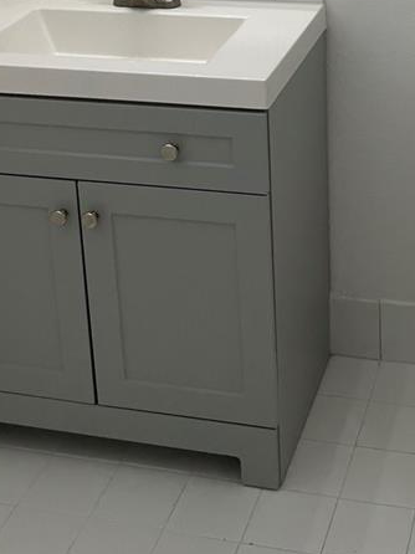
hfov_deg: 20.8
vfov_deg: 26.2
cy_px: -9
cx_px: 309
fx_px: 1120
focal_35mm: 70
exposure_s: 1/120
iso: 50
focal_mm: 5.7
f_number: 1.5
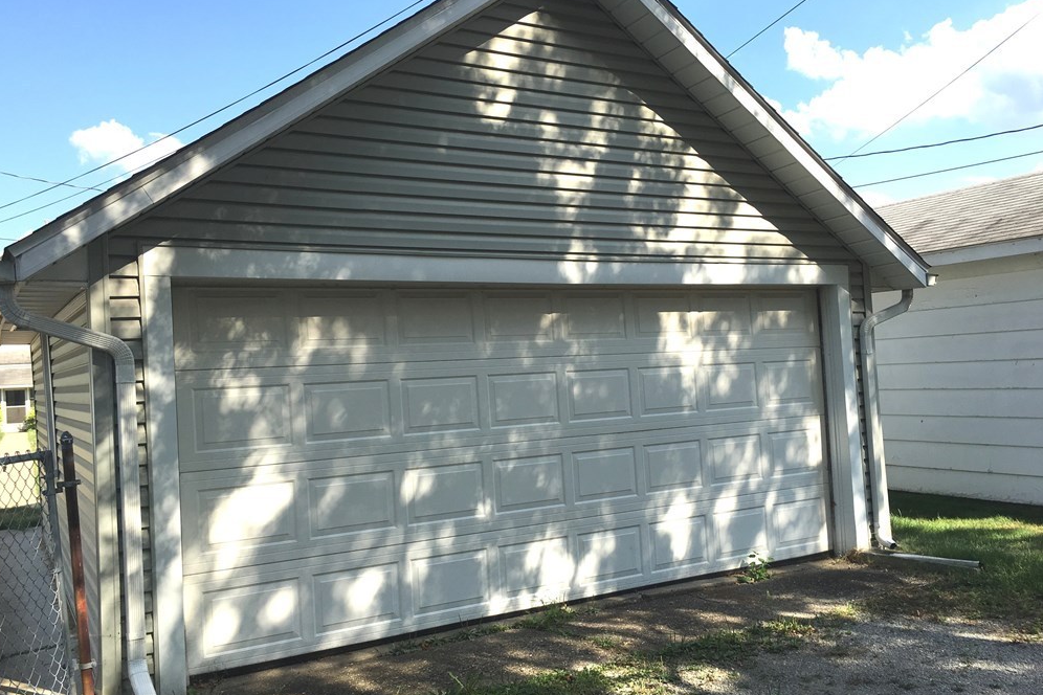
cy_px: 382
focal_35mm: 31
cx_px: 516
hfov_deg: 60.3
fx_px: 898
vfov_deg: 42.3
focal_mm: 4.15
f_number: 2.2
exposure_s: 1/986
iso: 25
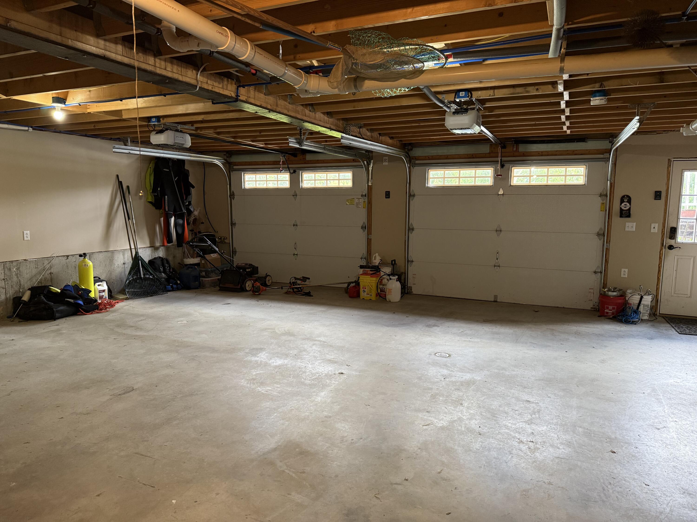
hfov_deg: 71.6
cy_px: 261
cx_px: 348
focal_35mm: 24
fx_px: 483
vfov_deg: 56.8
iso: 400
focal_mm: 6.76
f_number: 1.78
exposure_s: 1/120
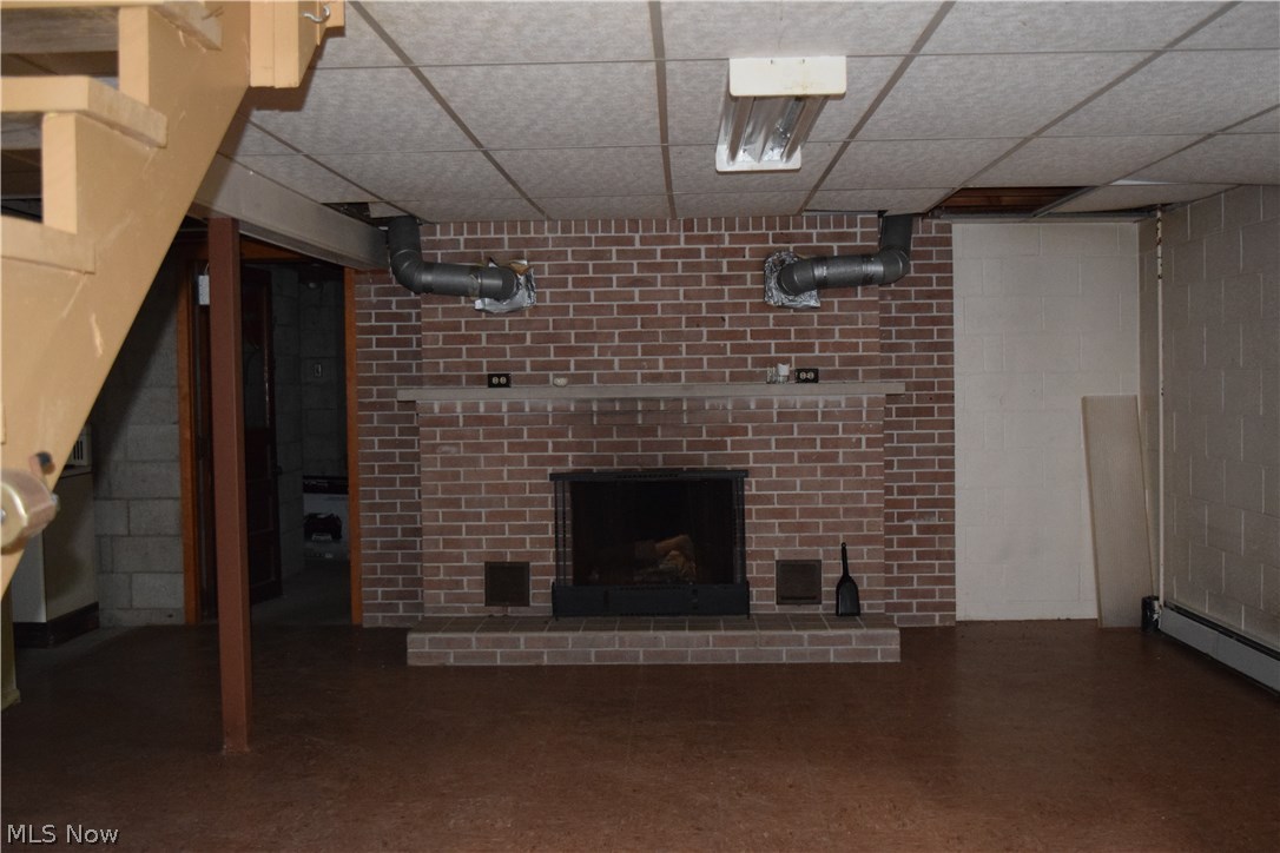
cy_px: 426
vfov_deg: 35.5
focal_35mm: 38
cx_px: 640
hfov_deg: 51.3
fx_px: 1333
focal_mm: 25
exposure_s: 1/60
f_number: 4
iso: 3200
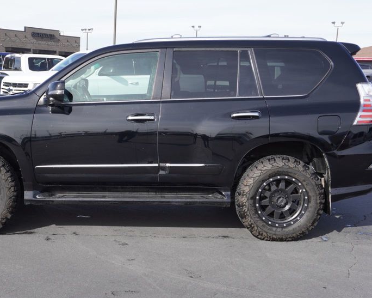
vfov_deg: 28.8
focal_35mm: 53
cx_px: 137
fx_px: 580
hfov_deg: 35.3
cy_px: 150
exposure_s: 1/160
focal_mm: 25
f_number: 7.1
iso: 100
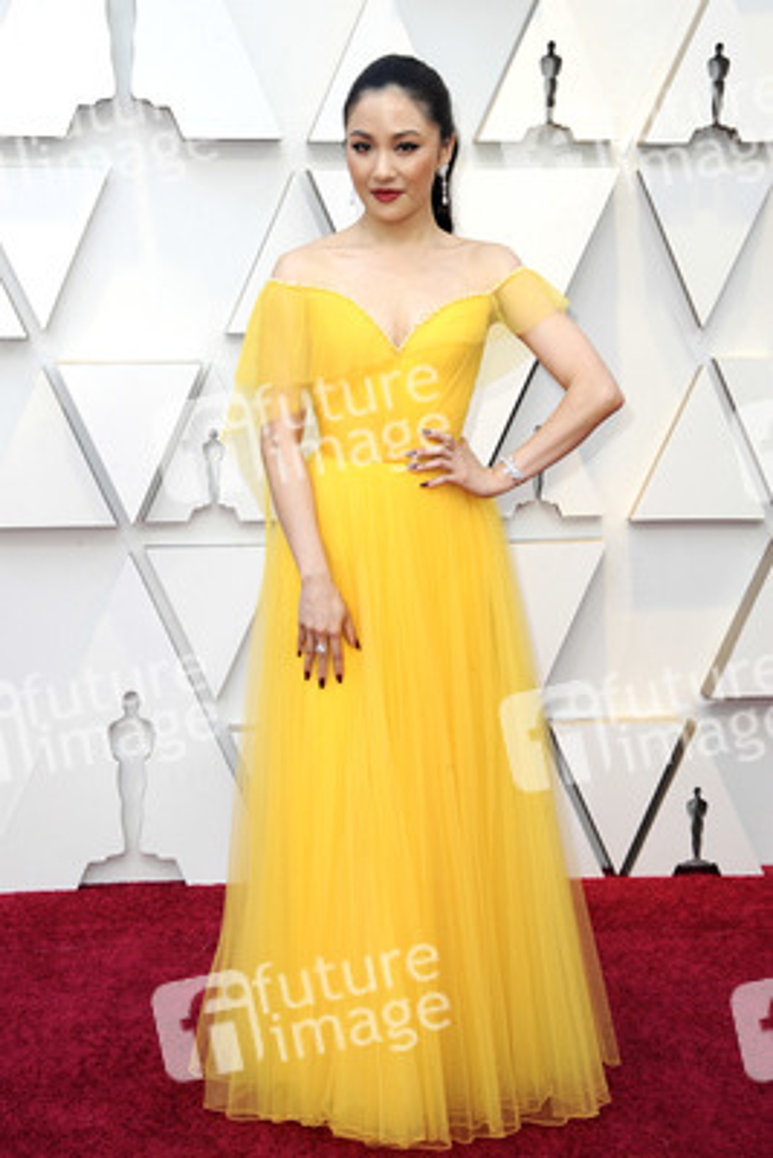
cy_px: 579
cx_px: 386
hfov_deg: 23.4
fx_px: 1866
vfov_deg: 34.5
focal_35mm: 58
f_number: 8
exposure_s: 1/250
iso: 800
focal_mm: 58
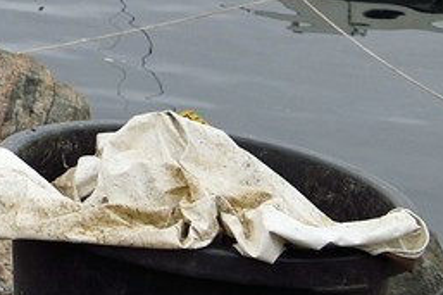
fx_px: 2447
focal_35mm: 199
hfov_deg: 8.7
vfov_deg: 6.5
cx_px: -836
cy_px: -480
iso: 400
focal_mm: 32
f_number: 8
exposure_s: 1/320
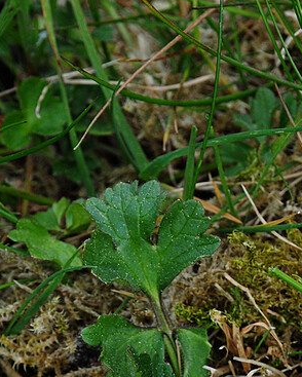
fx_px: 3631
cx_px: 125
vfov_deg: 5.9
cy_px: 481
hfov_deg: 4.8
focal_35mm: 325
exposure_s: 1/250
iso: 400
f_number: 9
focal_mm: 85
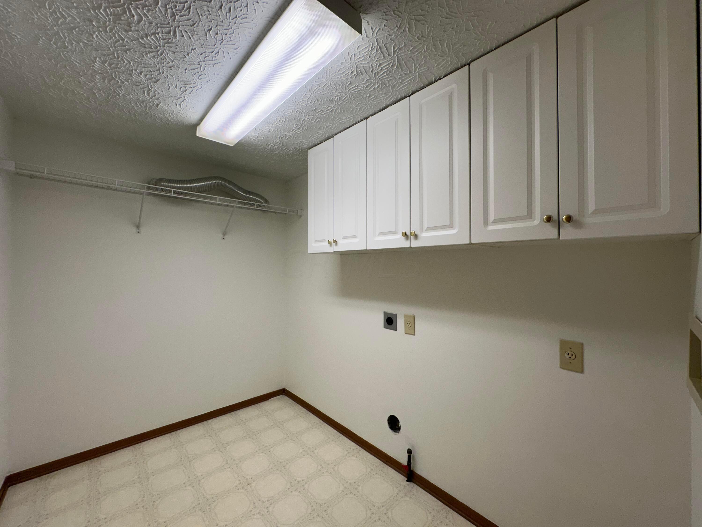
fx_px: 284
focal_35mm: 14
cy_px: 264
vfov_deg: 85.7
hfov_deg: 102.1
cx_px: 351
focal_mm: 2.22
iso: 80
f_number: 2.2
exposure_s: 1/120
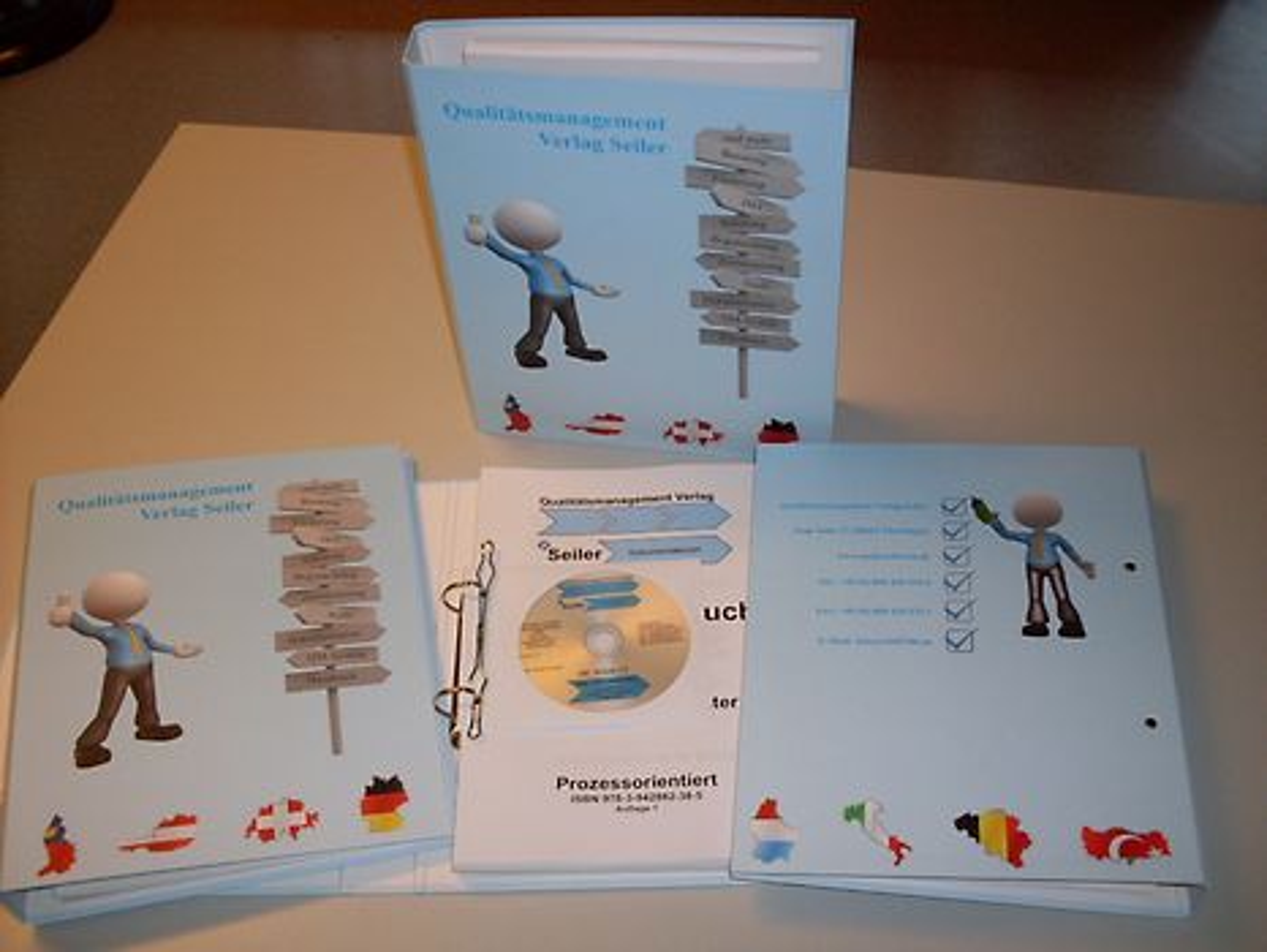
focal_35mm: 38
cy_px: 476
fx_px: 1392
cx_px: 634
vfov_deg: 37.8
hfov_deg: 49.0
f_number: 2.8
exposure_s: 1/45
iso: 100
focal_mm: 6.3
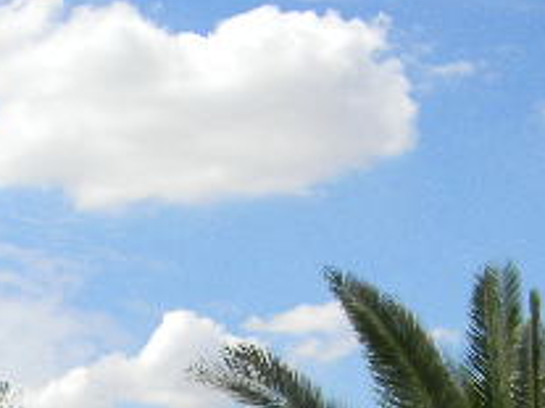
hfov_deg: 14.8
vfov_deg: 11.5
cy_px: 429
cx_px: -190
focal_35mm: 127
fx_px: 1998
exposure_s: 1/338
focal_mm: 7.3
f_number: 7.6
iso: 112
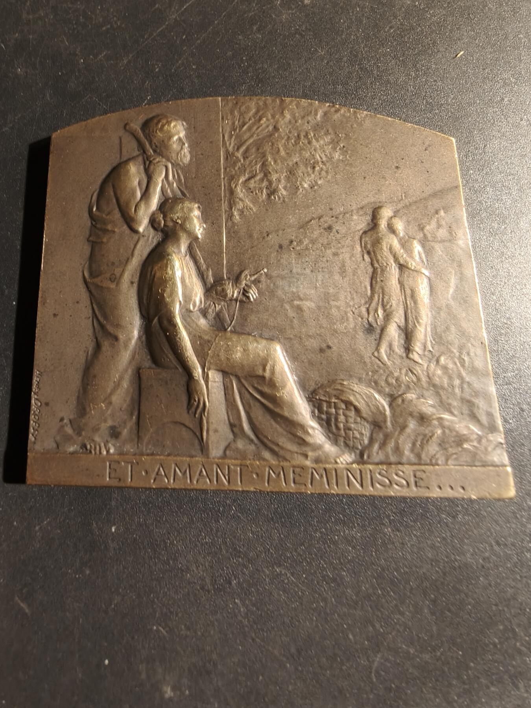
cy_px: 354
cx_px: 266
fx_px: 470
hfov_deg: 58.9
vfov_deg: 73.9
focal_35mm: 23
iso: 200
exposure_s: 1/50
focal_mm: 2.32
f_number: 2
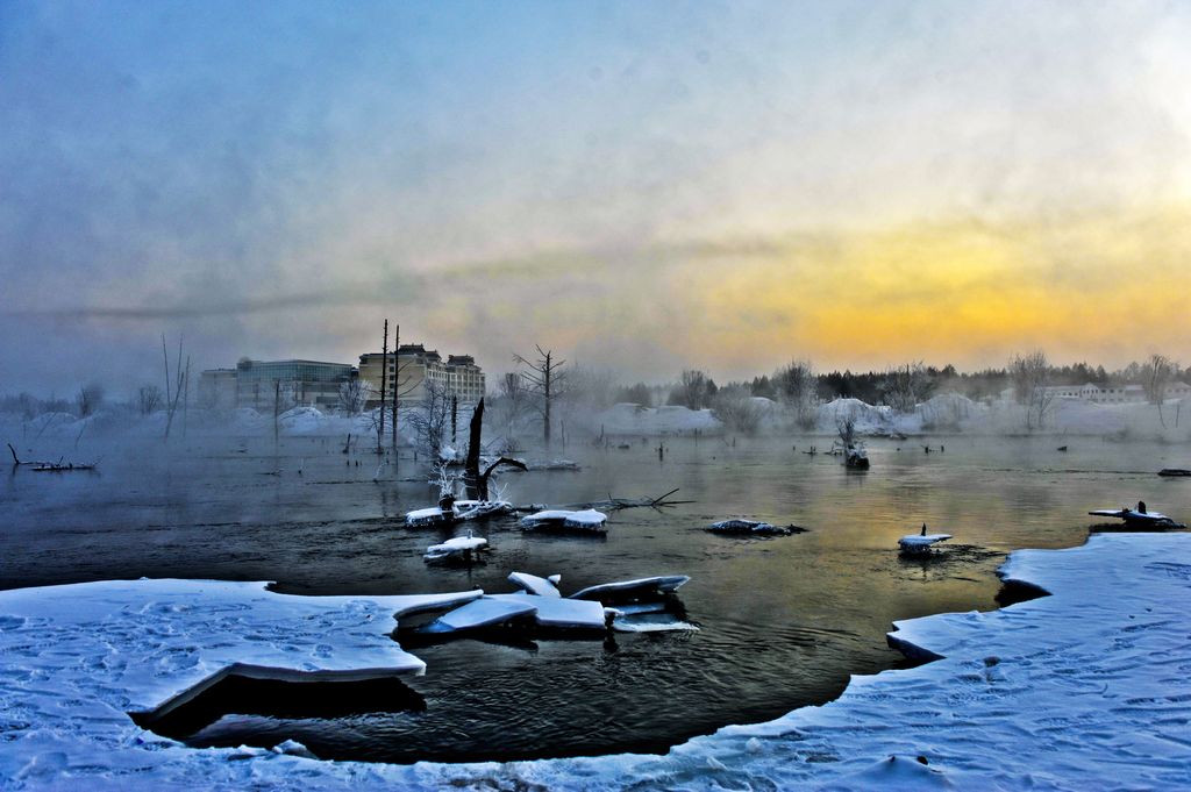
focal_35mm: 29
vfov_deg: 44.9
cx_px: 596
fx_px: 959
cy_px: 396
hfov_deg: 63.7
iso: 200
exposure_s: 1/50
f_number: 6.3
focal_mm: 29
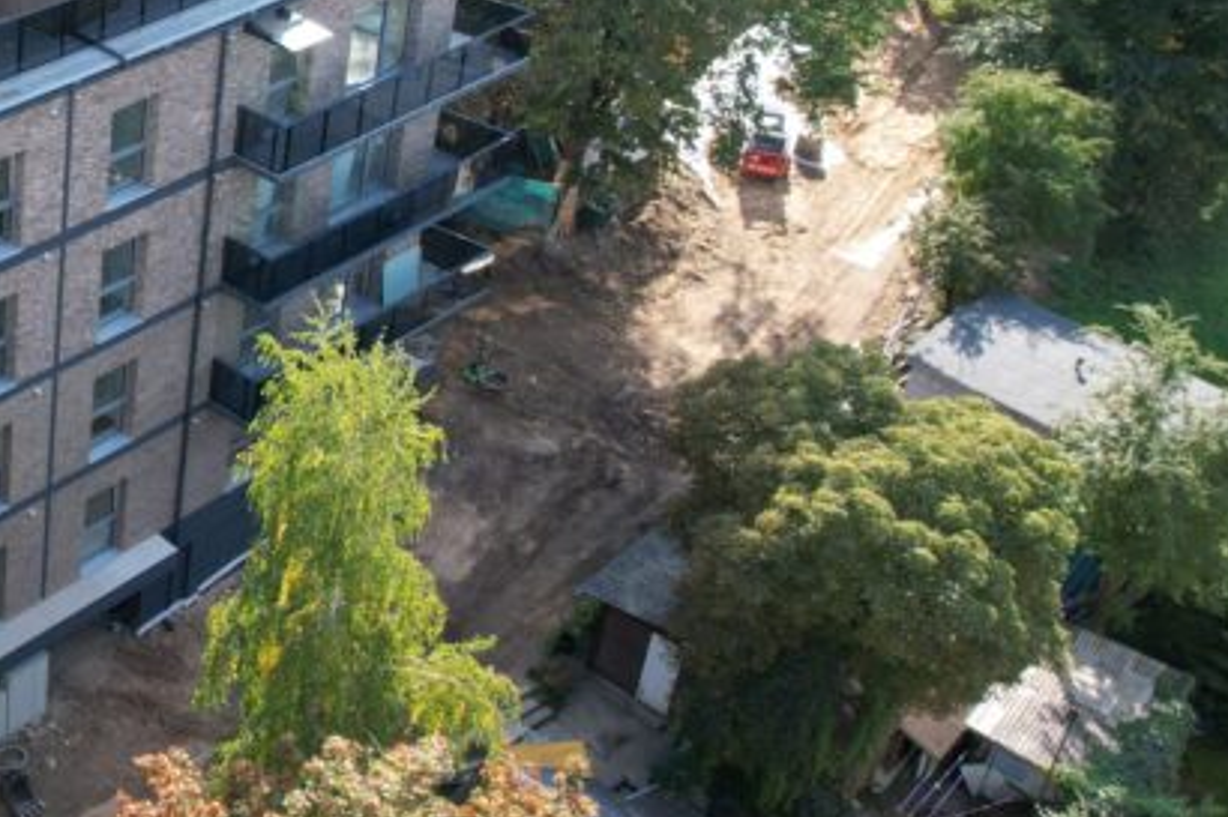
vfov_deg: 24.2
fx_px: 1875
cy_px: 145
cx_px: -147
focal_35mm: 55
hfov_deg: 31.8
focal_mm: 8.38
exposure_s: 1/640
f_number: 2.8
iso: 140
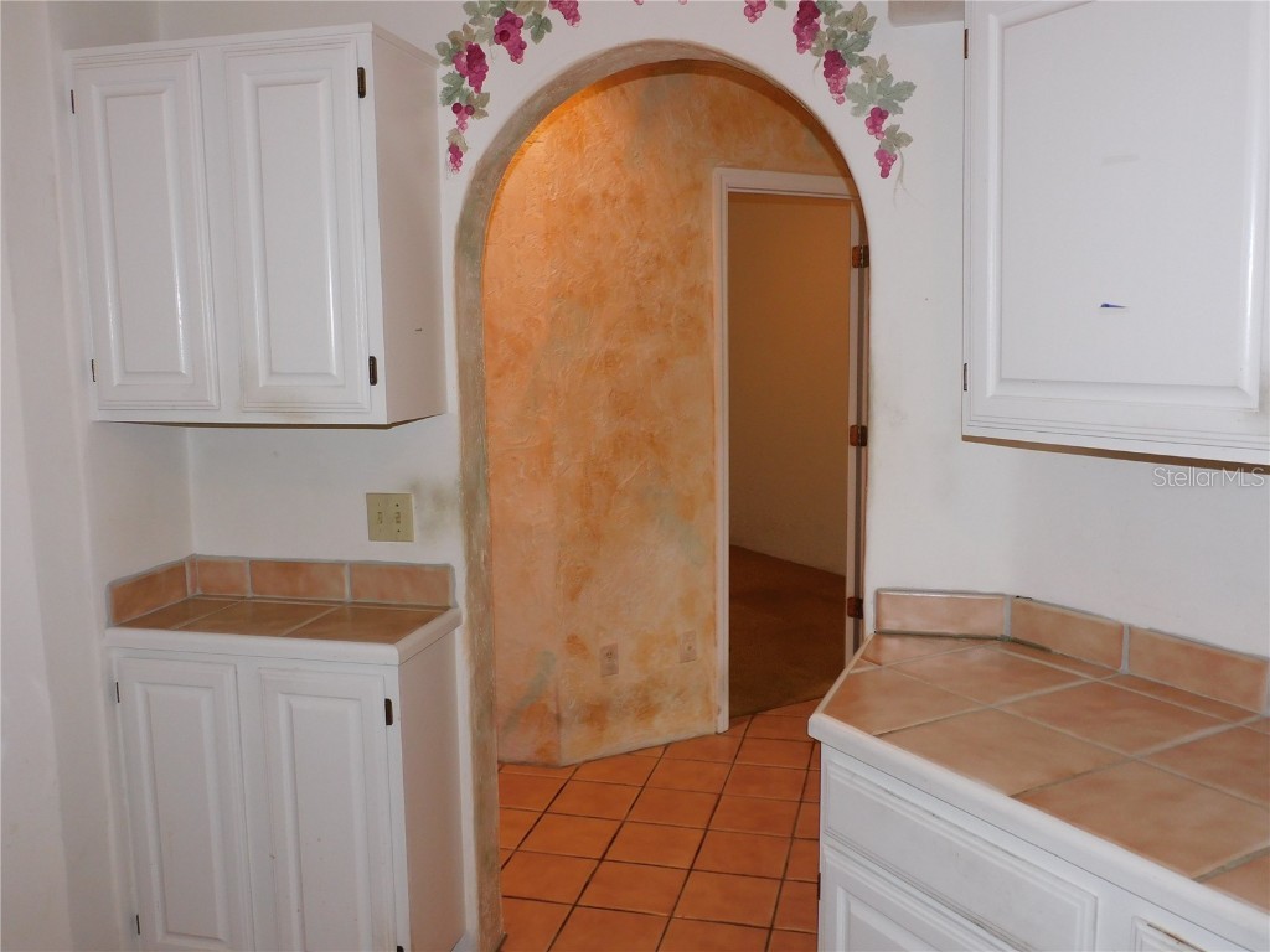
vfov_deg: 46.8
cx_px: 635
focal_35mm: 30
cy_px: 476
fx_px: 1101
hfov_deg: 60.0
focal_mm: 5.4
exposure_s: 1/30
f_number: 3.5
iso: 200
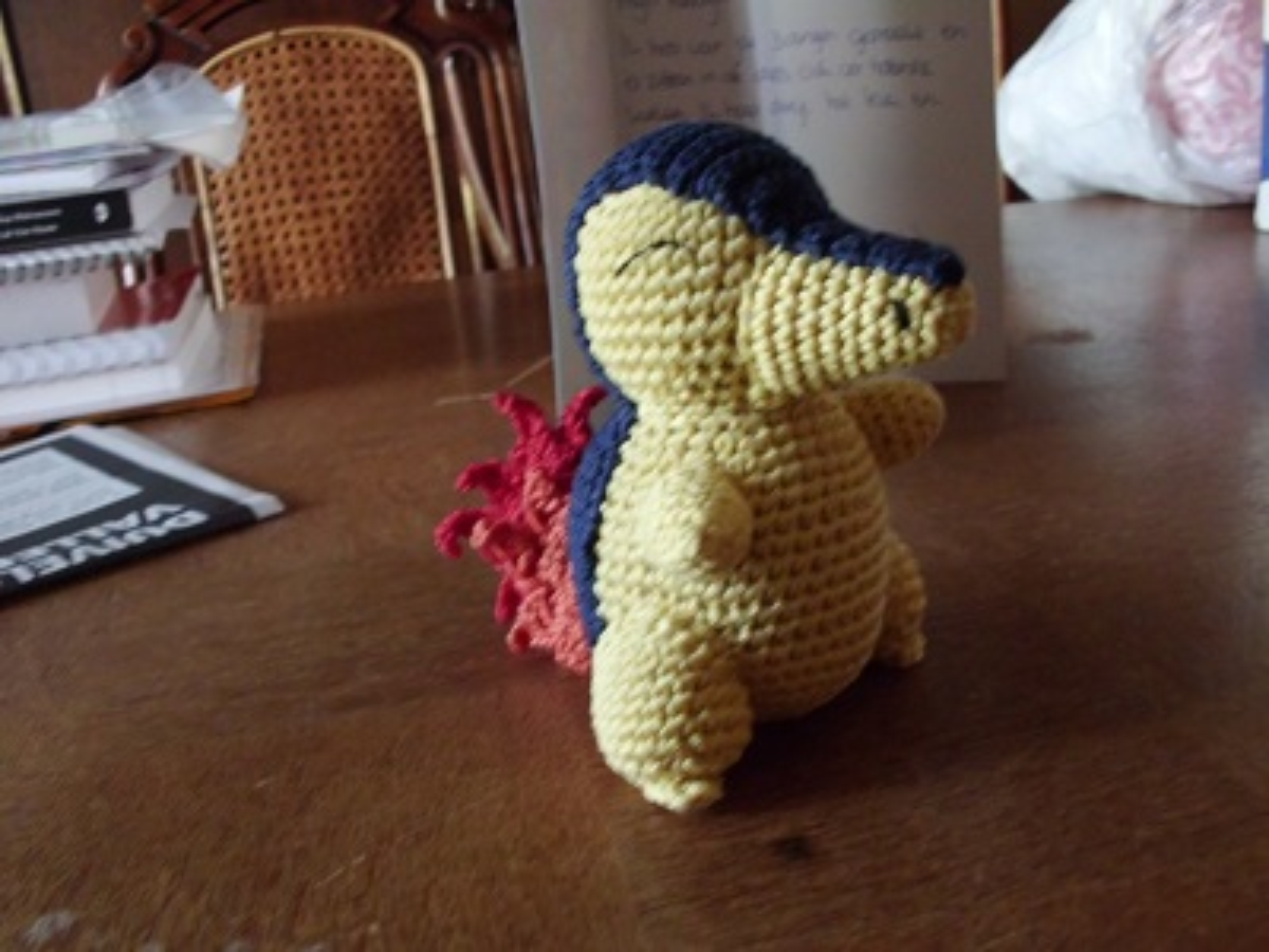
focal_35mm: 36
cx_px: 634
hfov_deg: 51.4
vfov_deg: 39.7
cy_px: 476
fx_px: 1320
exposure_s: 1/15
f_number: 2.9
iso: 400
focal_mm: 6.3
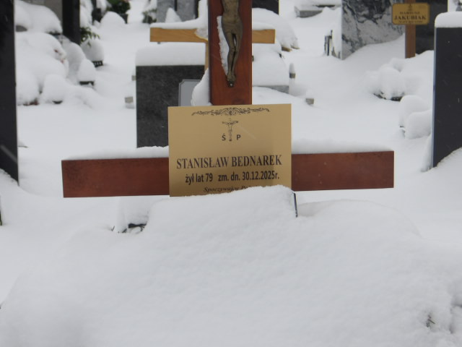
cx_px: 231
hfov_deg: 18.2
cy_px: 174
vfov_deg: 13.7
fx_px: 1441
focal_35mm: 108
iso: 100
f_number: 6.6
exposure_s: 1/70
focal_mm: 19.6
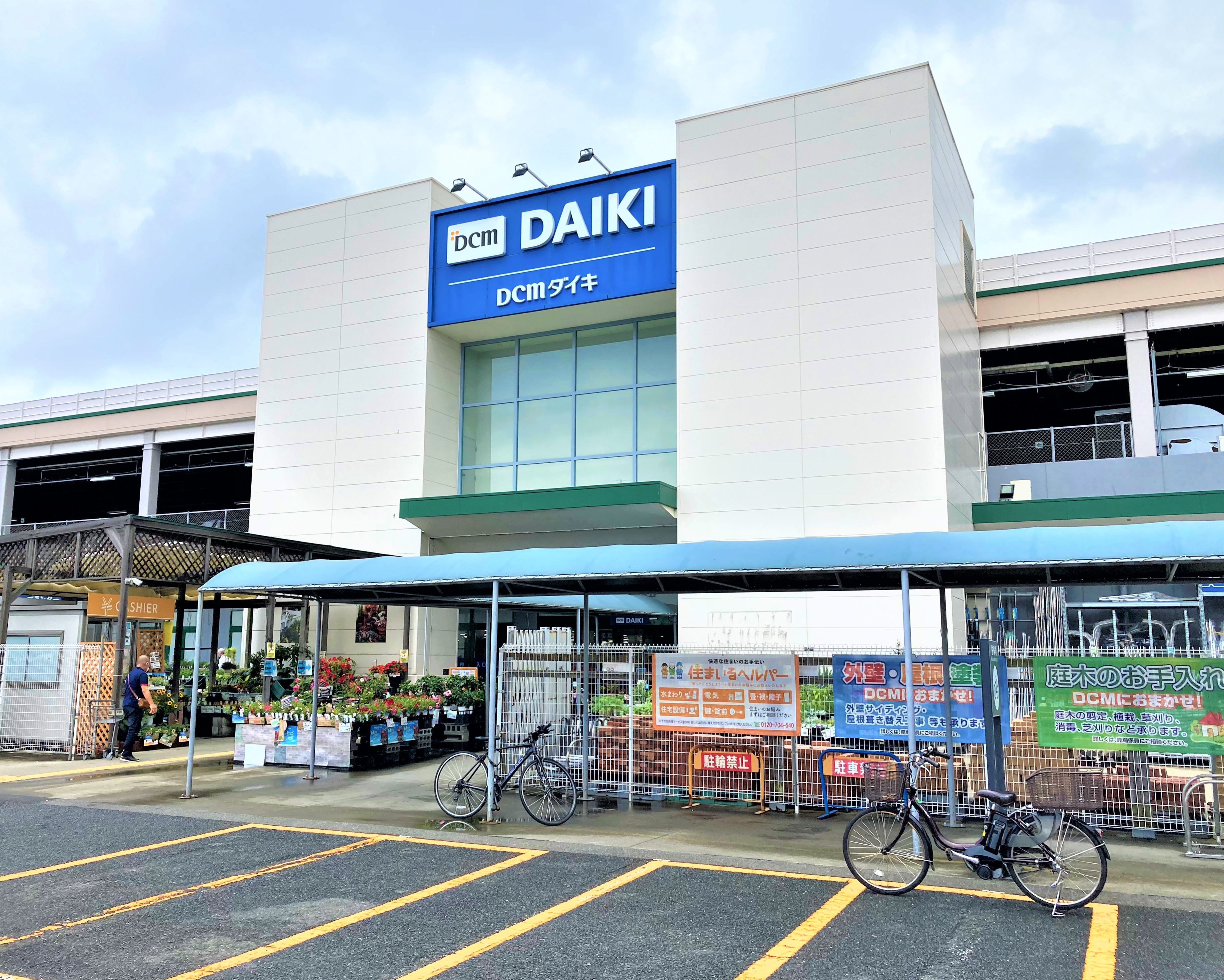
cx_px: 557
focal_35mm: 30
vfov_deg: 48.5
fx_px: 1087
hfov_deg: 58.7
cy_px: 488
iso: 20
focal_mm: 3.99
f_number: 1.8
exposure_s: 1/1736
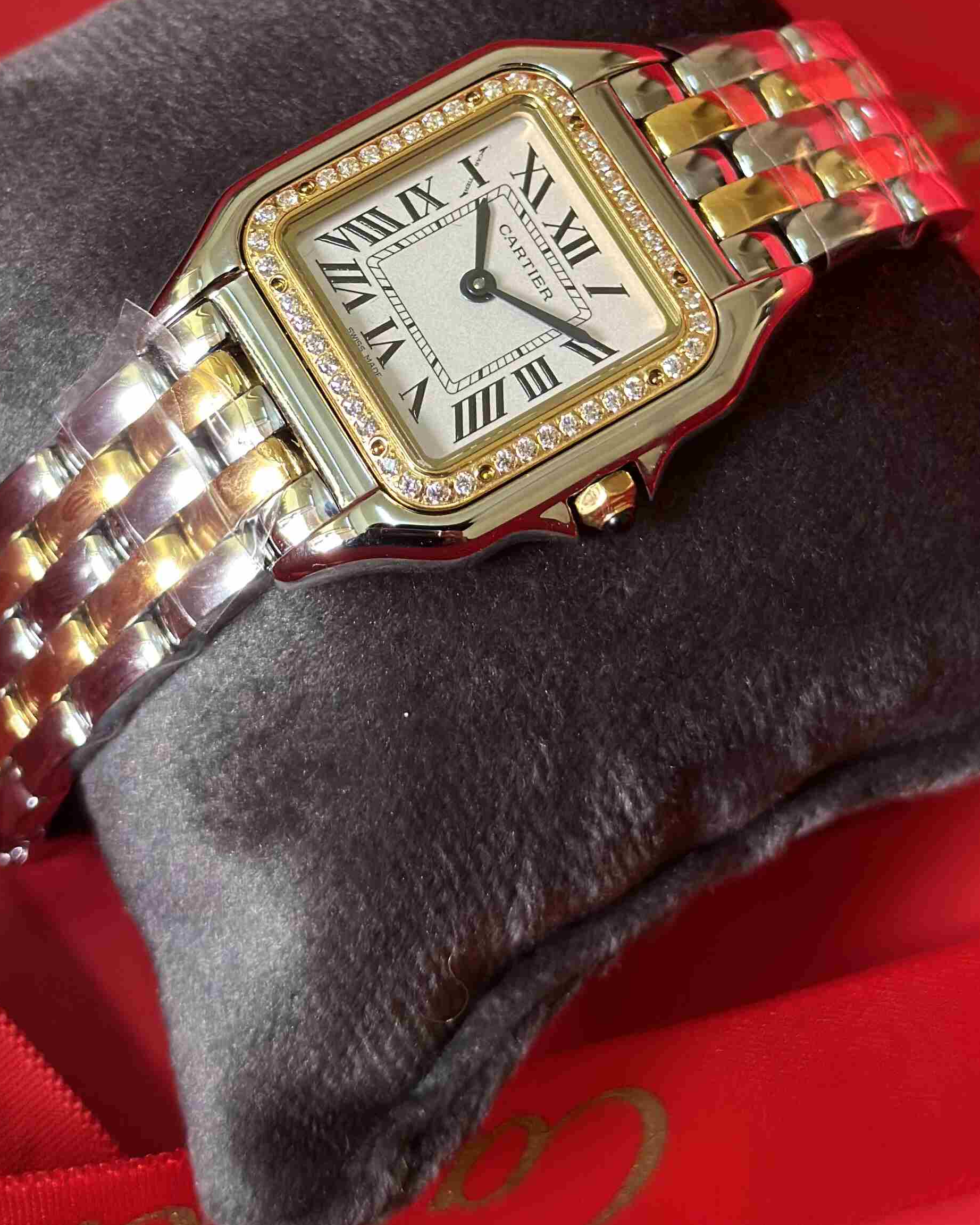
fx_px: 2973
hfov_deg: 18.7
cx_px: 405
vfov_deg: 23.1
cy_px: 335
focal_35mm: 82
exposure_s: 1/61
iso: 125
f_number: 1.78
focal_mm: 6.86
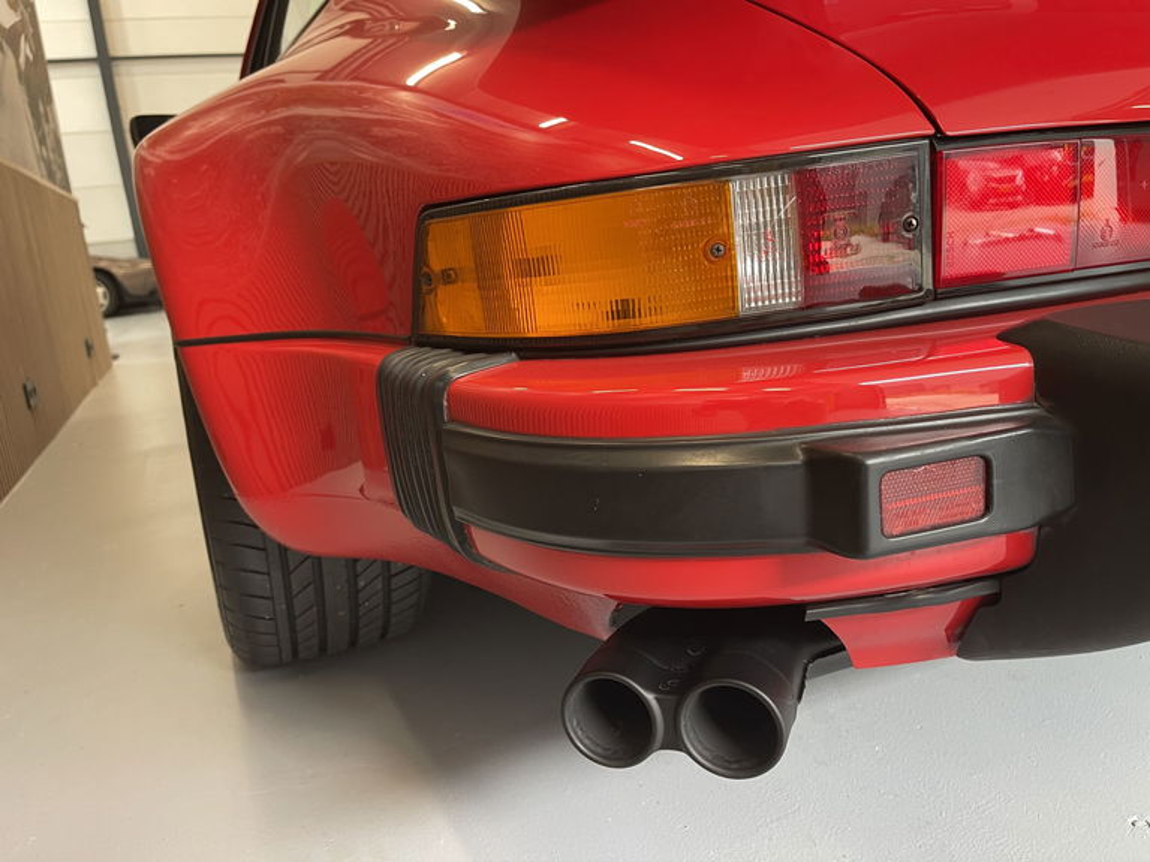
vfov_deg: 54.9
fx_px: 831
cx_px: 575
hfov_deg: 69.4
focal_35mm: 25
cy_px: 431
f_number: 1.6
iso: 200
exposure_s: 1/50
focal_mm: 5.1
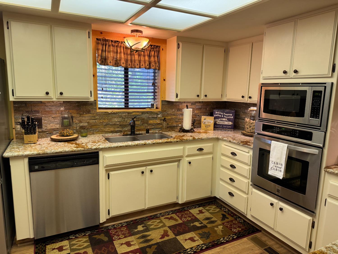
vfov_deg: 56.8
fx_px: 234
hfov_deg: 71.6
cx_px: 169
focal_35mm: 24
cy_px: 127
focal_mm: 6.76
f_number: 1.78
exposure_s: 1/120
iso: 200
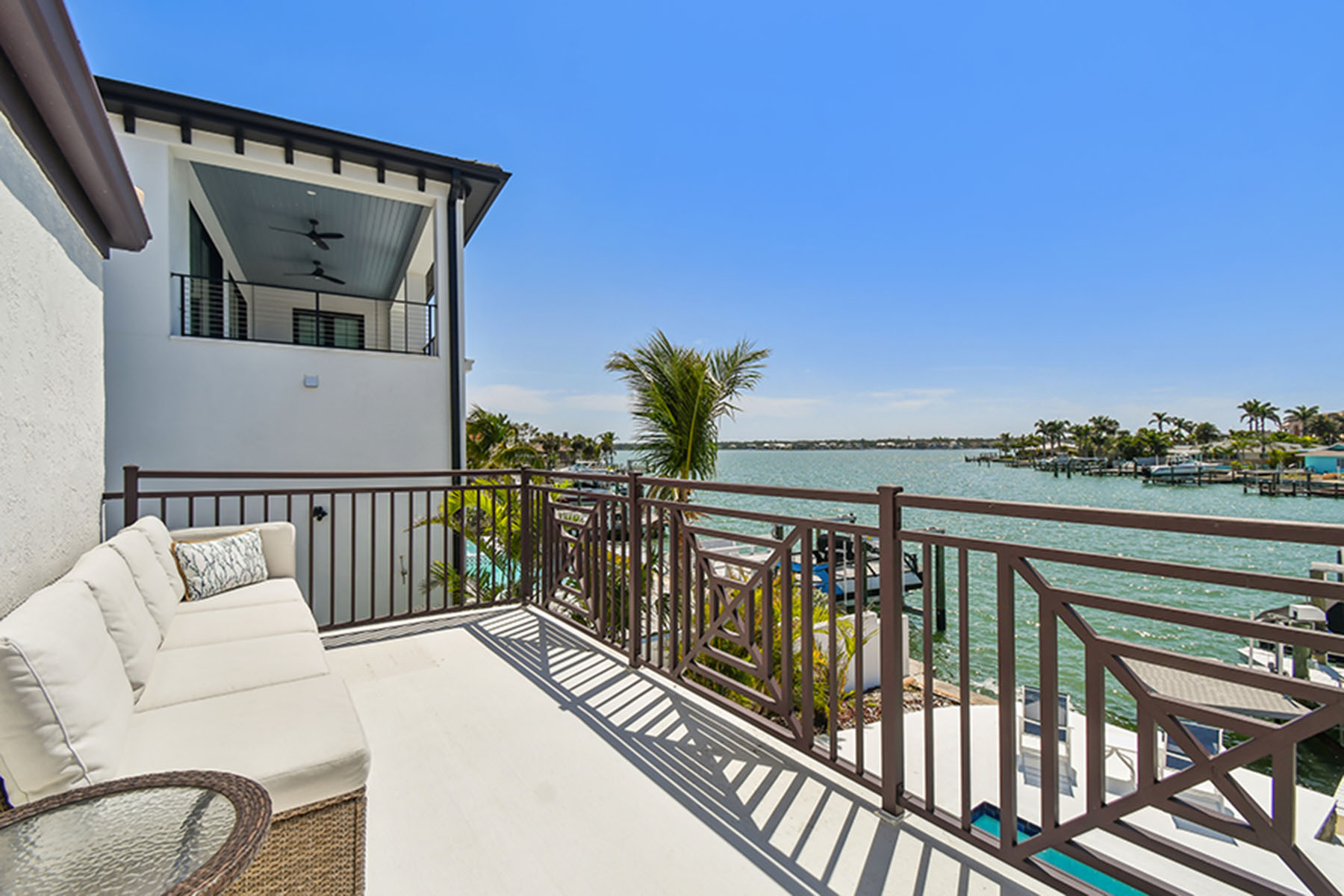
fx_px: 560
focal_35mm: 15
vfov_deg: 77.3
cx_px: 672
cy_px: 448
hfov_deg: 100.4
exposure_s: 1/1000
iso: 100
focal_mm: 10
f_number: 7.1
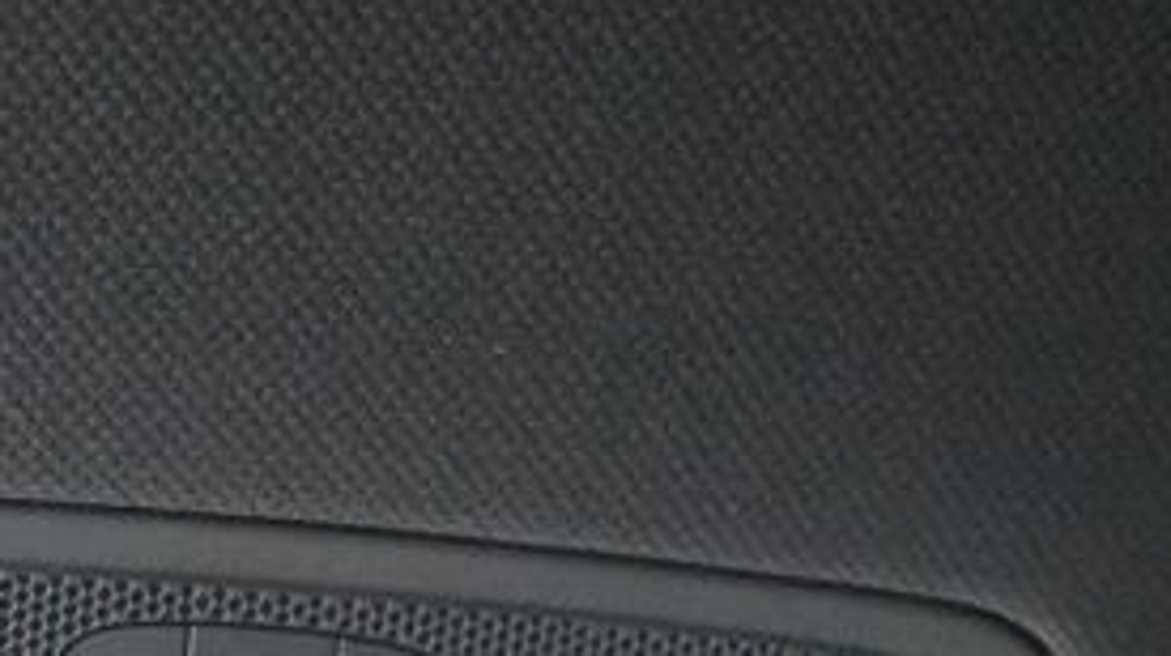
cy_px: 686
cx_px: 328
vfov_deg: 13.5
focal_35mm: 88
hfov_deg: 24.0
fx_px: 2730
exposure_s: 1/50
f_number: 3.5
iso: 12800
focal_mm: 18
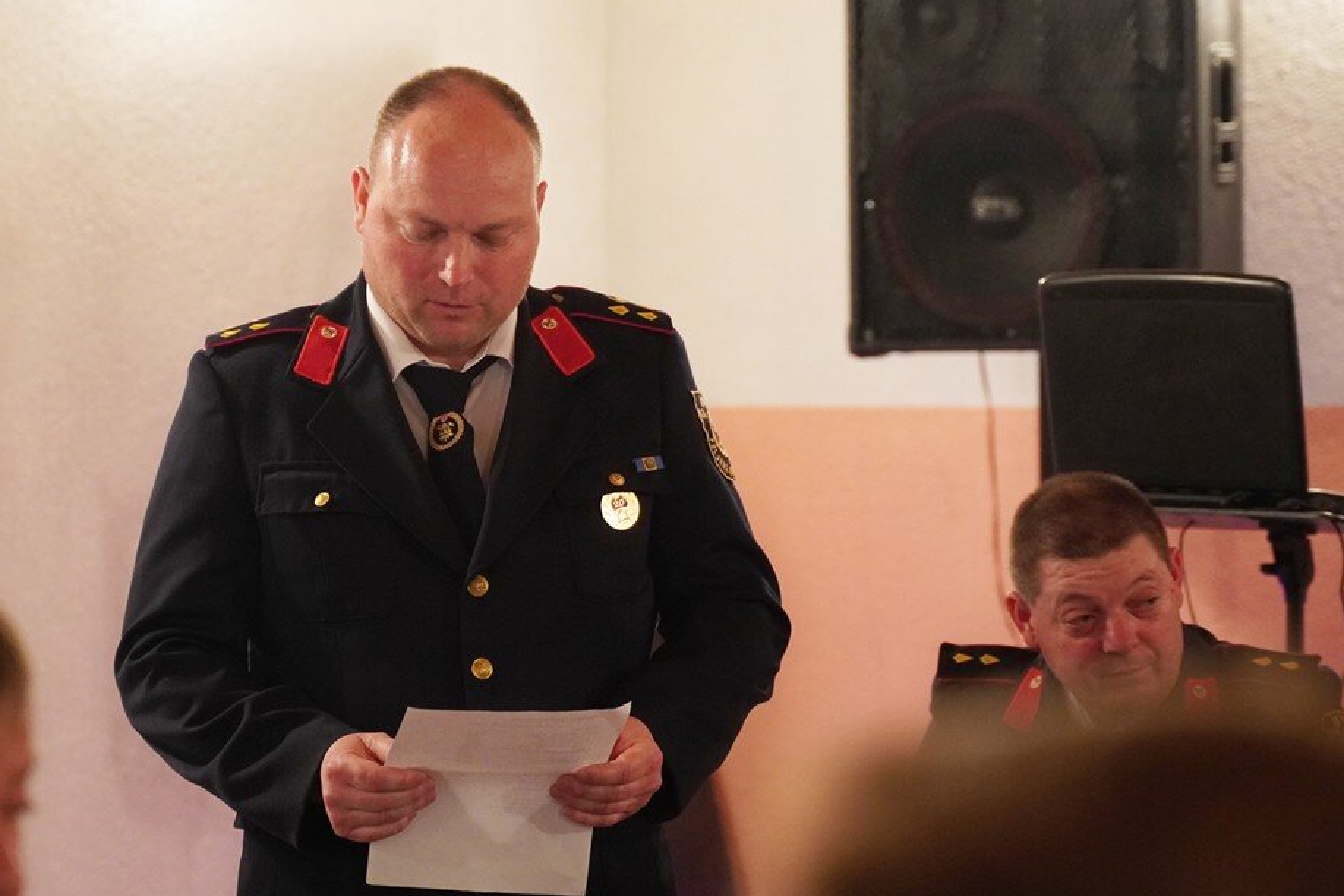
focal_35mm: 126
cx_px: 631
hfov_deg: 16.3
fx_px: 4687
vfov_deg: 10.9
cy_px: 497
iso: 2000
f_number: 2.8
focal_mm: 75
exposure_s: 1/60
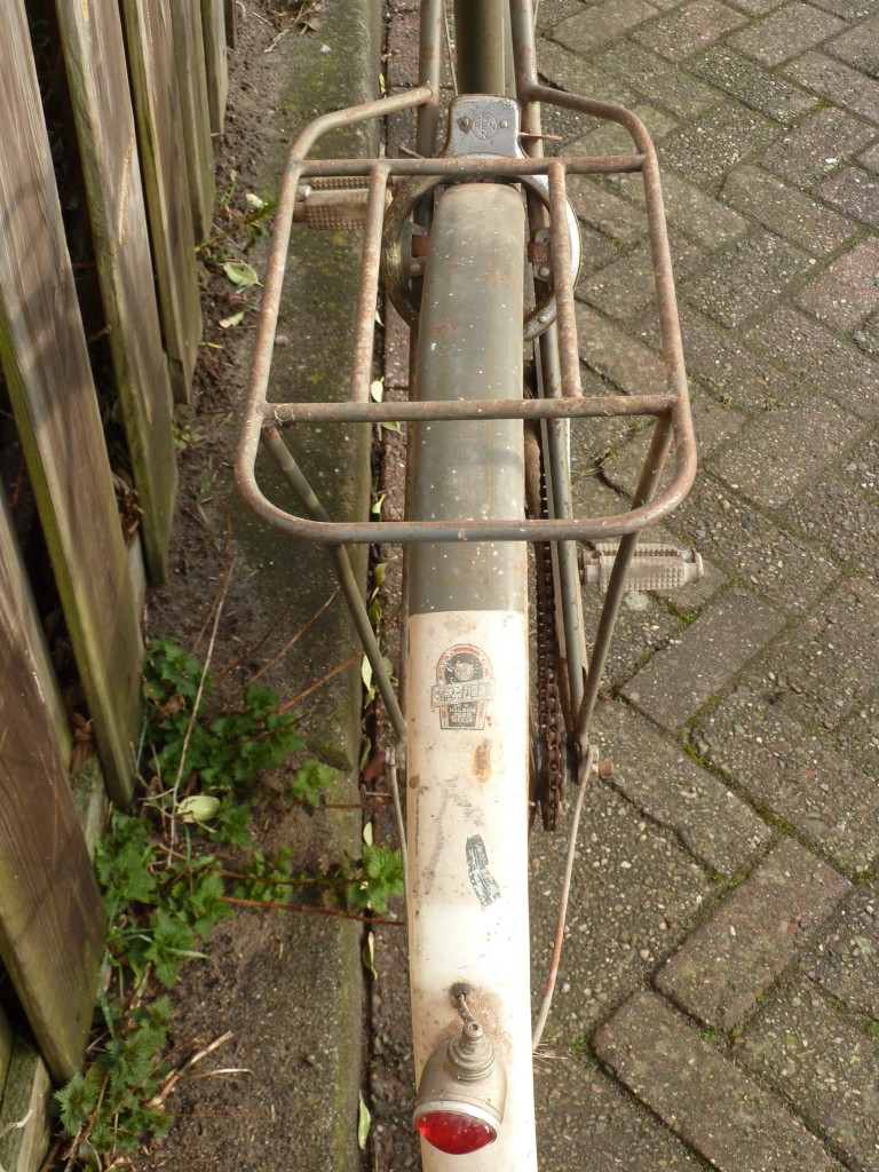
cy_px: 586
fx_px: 1354
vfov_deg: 46.8
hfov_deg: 36.0
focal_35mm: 40
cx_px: 440
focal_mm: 6.5
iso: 80
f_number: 3.6
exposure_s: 1/60
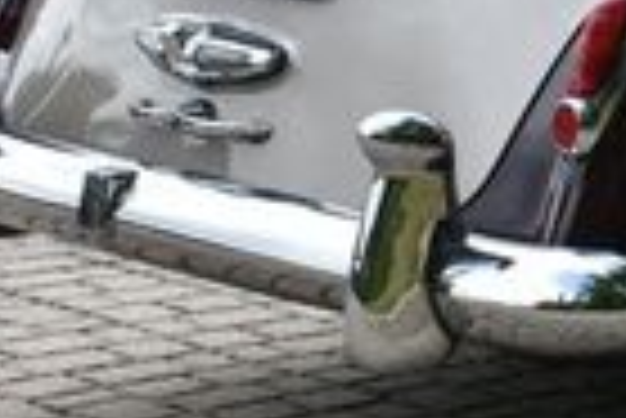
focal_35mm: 186
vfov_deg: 7.3
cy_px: -148
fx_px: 3243
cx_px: 1099
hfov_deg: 10.4
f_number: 8
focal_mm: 27
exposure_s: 1/500
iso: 360
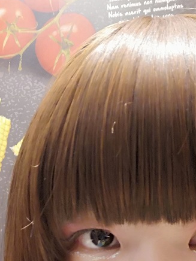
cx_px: 163
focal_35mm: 61
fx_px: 461
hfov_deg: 23.6
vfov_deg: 29.0
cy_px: 280
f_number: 2
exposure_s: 1/25
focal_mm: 3.46
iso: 400
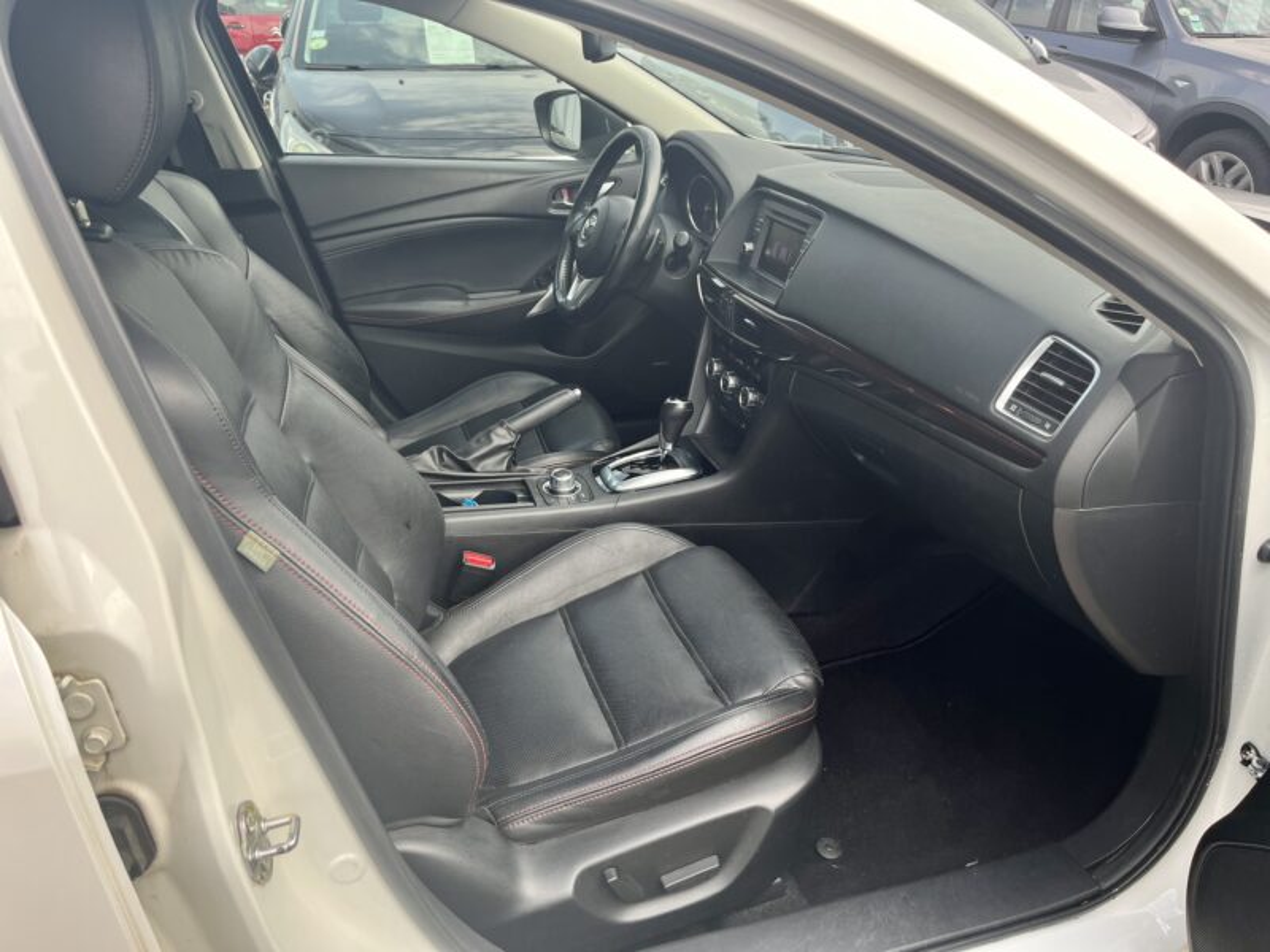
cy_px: 476
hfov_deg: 67.3
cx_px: 635
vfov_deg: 53.1
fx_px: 954
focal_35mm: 26
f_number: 1.6
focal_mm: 5.1
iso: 50
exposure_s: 1/369
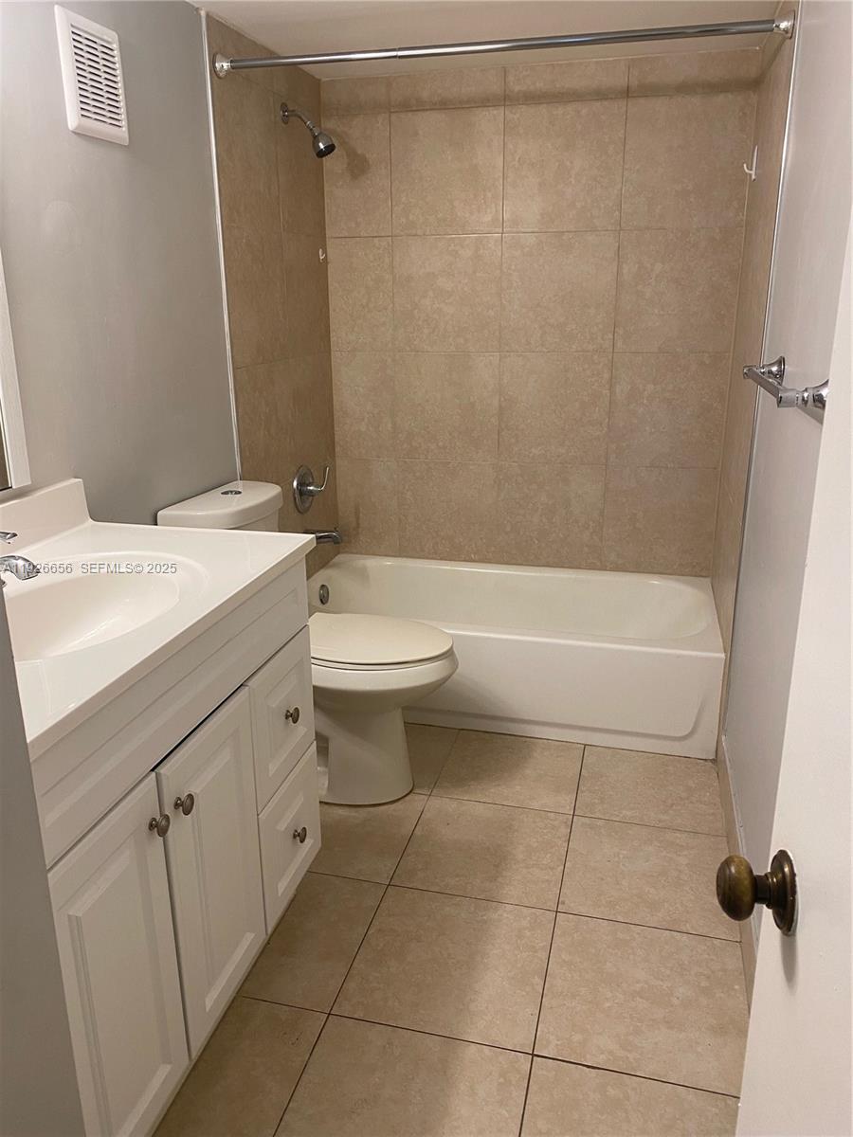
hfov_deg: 53.1
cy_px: 568
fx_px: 854
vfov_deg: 67.3
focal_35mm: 26
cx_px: 426
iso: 100
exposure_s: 1/60
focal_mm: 4.25
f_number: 1.8
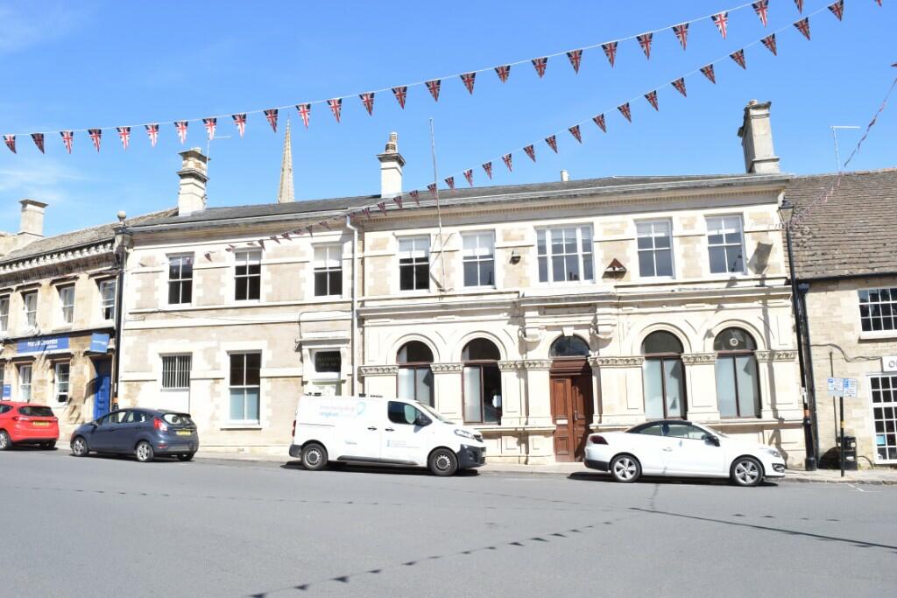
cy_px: 299
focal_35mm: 27
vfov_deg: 47.9
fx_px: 673
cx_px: 448
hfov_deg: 67.4
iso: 400
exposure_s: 1/400
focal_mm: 18
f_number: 10
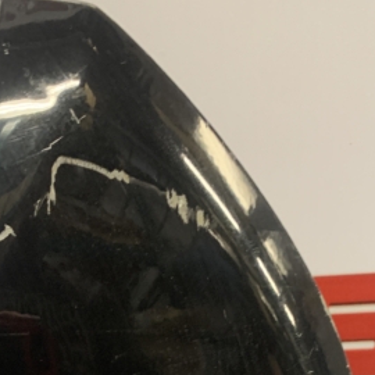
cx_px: 138
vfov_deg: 22.6
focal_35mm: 68
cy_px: 489
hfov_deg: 25.3
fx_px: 833
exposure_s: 1/30
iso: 500
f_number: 1.8
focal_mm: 4.25
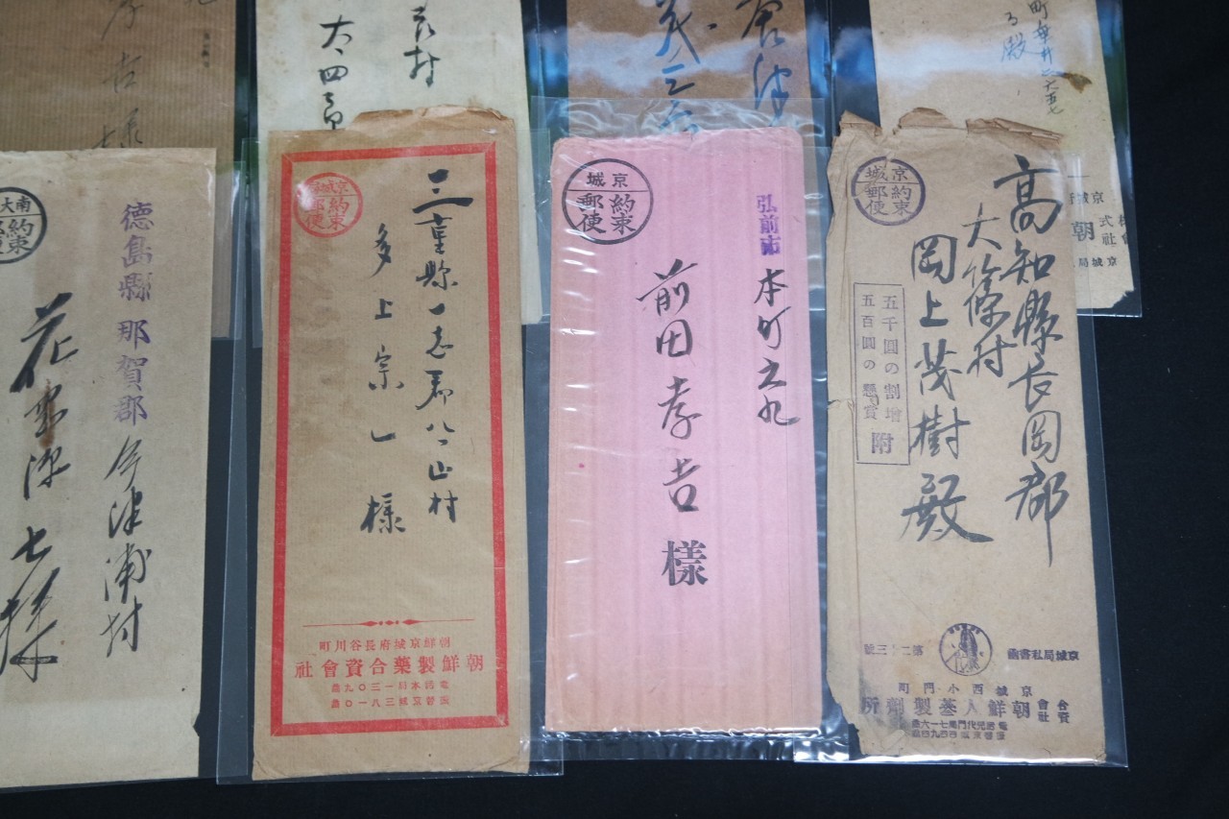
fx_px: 1297
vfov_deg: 35.0
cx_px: 614
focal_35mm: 38
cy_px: 410
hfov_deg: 50.7
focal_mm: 25
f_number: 4.5
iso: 400
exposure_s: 1/50
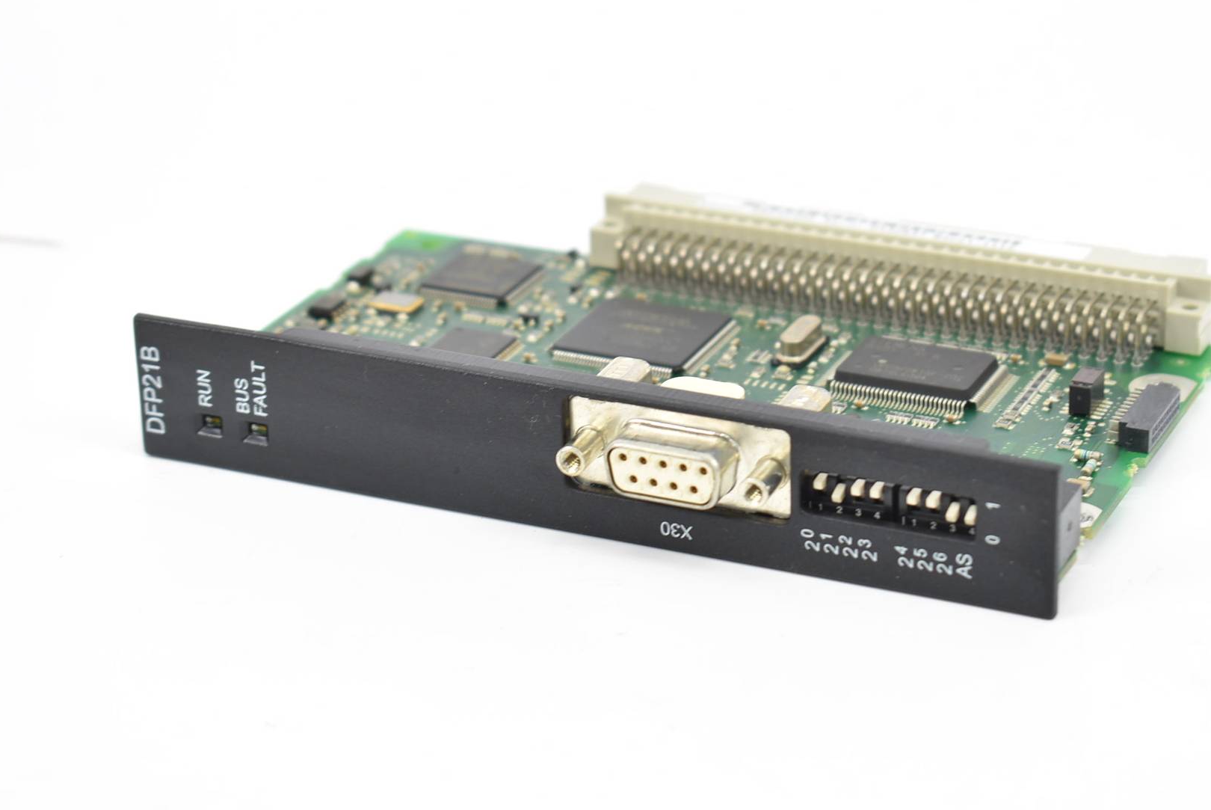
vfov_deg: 13.2
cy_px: 375
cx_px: 703
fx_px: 3501
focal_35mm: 104
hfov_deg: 19.6
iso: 100
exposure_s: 1/15
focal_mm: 52
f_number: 5.6
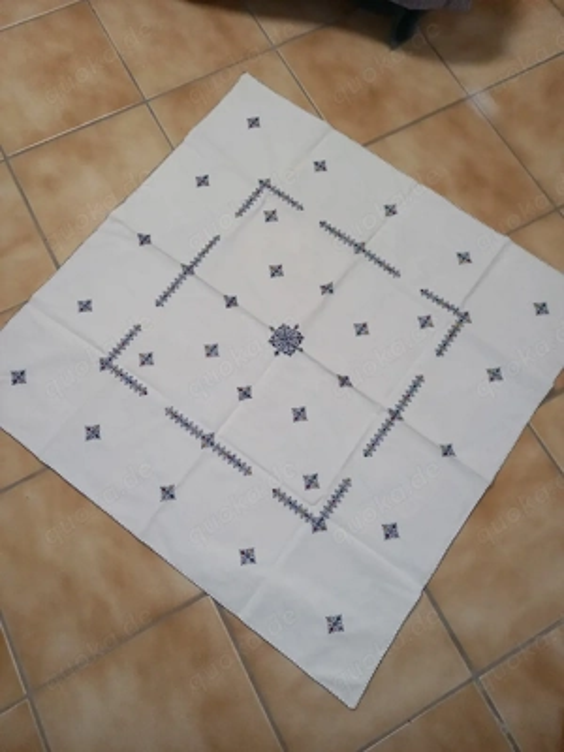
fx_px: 543
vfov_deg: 69.4
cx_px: 282
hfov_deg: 54.9
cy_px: 376
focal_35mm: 25
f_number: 1.8
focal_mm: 4.65
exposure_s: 1/50
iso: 400
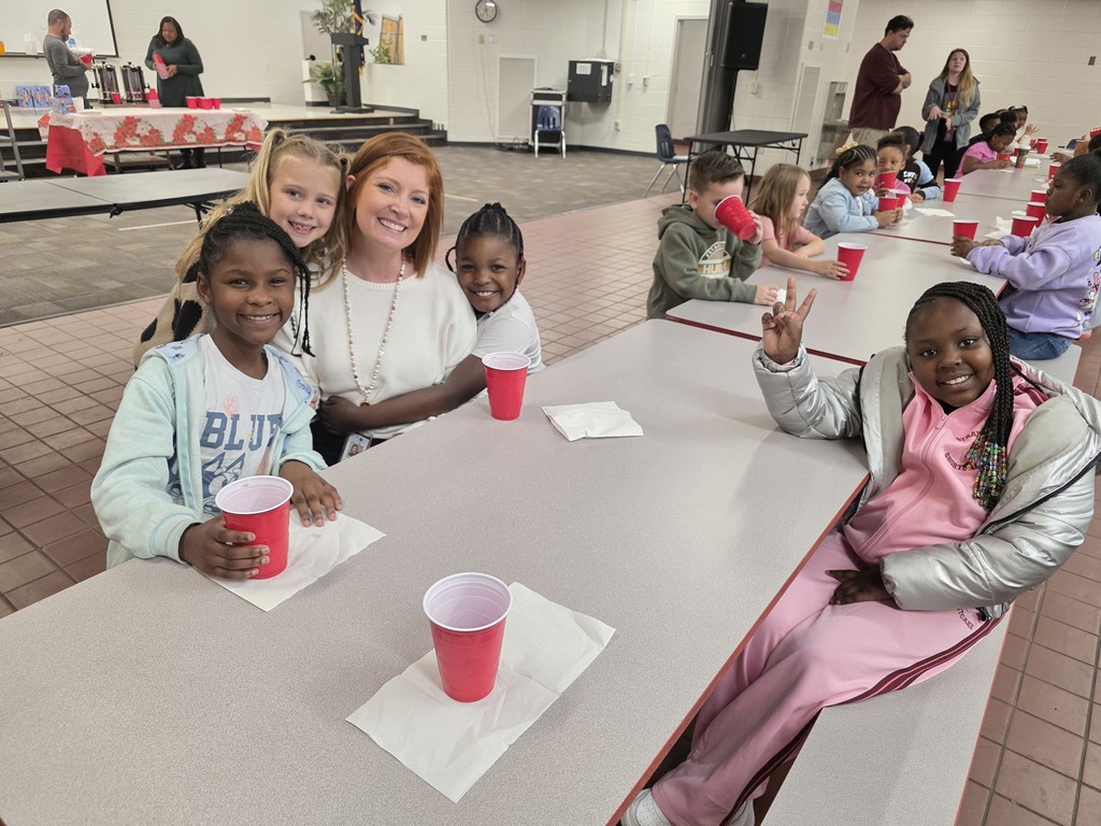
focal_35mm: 23
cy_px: 413
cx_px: 550
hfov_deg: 73.9
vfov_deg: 58.9
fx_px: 732
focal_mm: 6.3
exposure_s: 1/120
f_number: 1.7
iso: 200
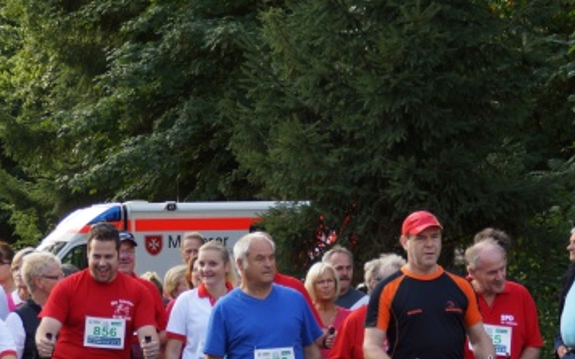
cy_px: 334
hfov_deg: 13.7
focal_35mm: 153
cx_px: 216
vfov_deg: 8.5
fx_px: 2396
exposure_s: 1/100
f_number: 5
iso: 100
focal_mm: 55
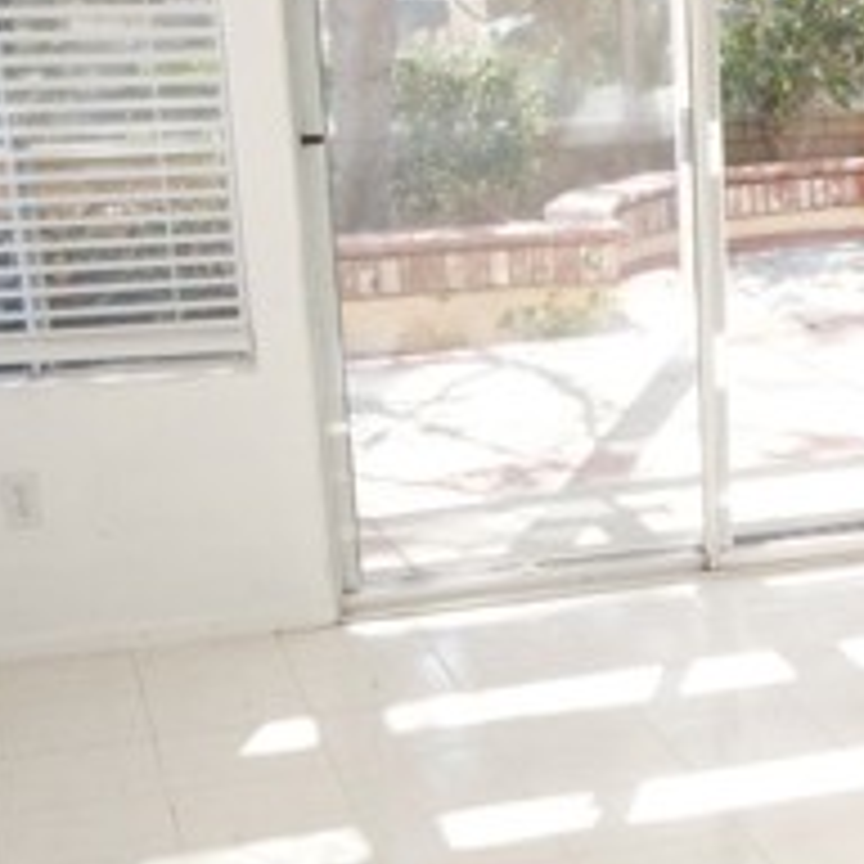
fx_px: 2316
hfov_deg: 19.8
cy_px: 677
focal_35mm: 82
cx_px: 1062
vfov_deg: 20.9
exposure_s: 1/200
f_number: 22
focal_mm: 29
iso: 6400
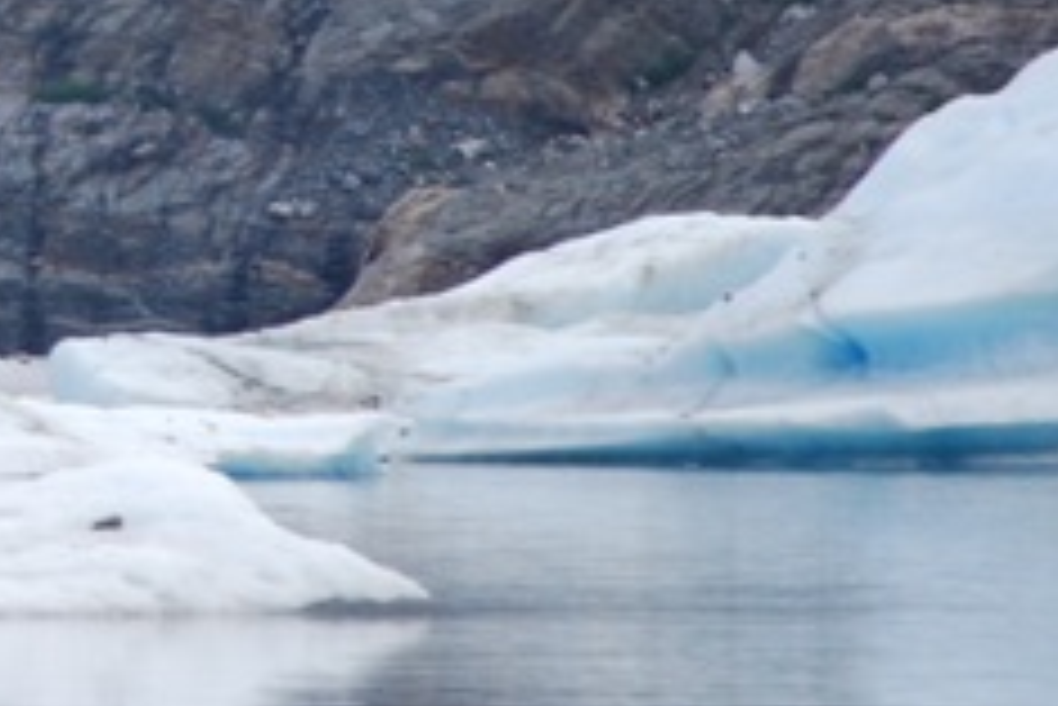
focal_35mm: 818
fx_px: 24054
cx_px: -374
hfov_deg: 2.5
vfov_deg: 1.7
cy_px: -202
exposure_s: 1/320
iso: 400
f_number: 5.6
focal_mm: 200
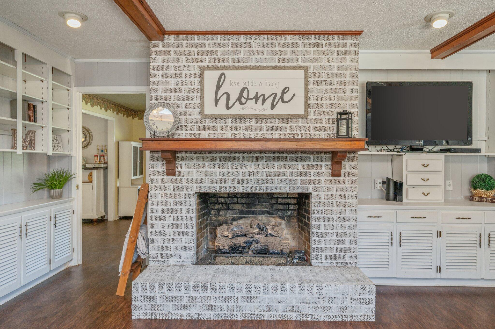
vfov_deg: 57.1
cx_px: 248
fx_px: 302
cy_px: 164
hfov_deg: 78.6
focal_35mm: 22
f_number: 9
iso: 500
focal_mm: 22
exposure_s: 1/30
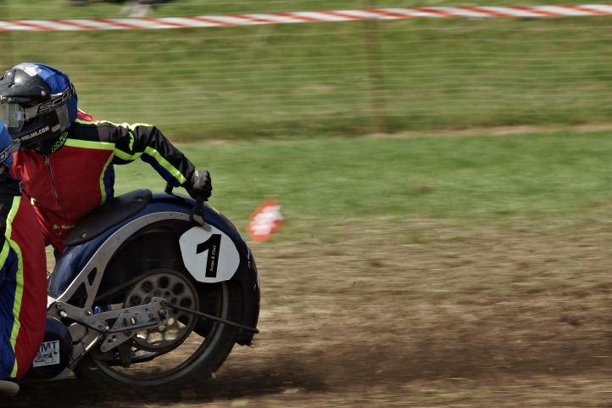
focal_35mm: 374
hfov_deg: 5.5
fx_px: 6356
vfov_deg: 3.7
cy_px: 224
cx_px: 129
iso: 100
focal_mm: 150
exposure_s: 1/400
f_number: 8
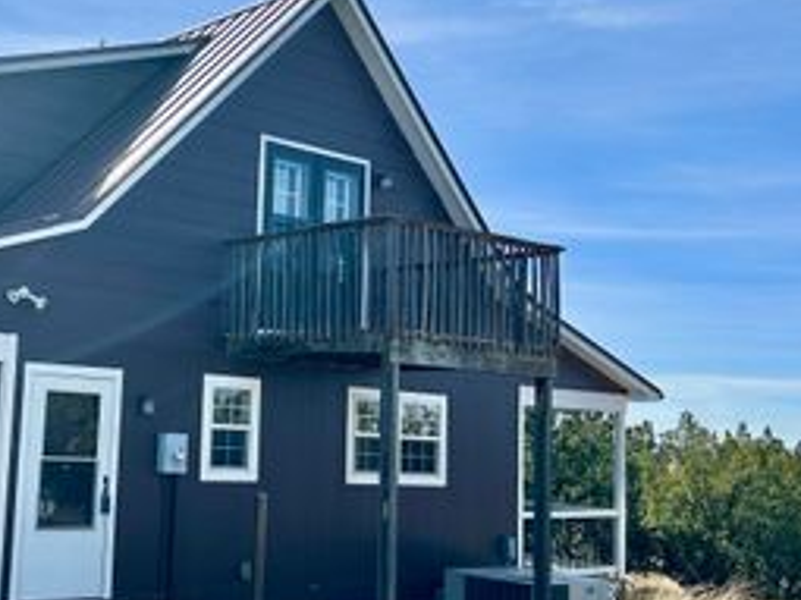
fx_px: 1180
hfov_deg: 36.2
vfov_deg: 28.5
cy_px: 269
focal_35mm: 51
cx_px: 160
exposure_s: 1/5882
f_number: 1.5
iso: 50
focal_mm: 5.7
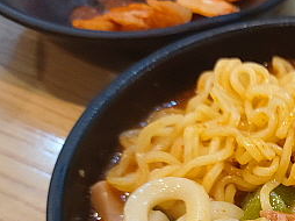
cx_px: 333
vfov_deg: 22.1
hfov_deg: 27.8
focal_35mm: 63
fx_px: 536
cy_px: 238
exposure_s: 1/30
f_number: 2
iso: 250
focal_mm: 4.58
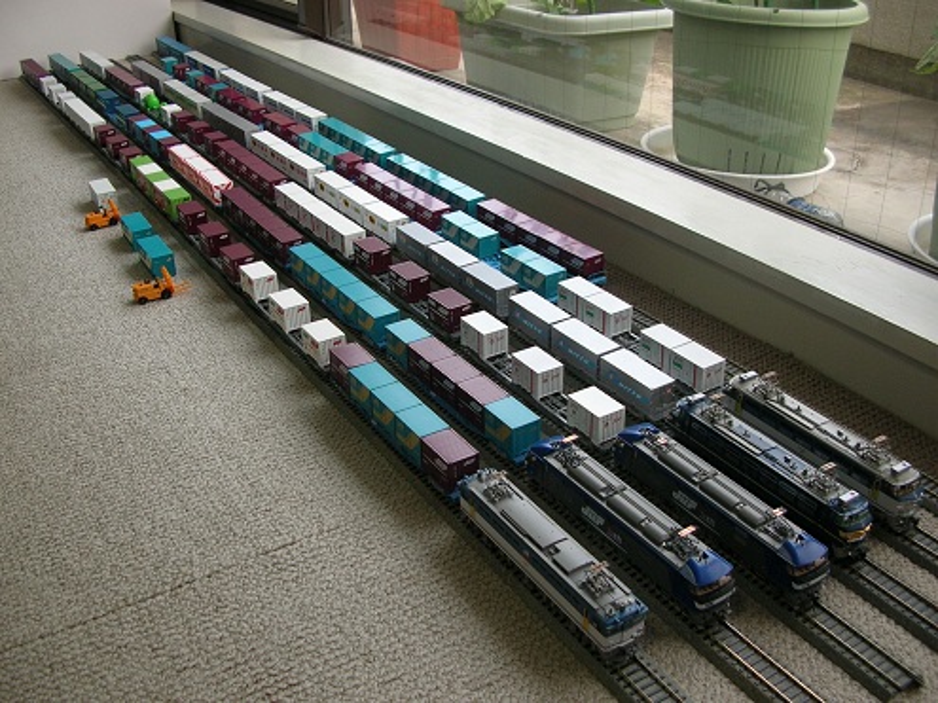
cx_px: 469
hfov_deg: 52.6
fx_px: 948
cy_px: 352
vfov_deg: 40.7
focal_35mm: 35
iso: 50
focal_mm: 5.8
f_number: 2.8
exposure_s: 1/48.4
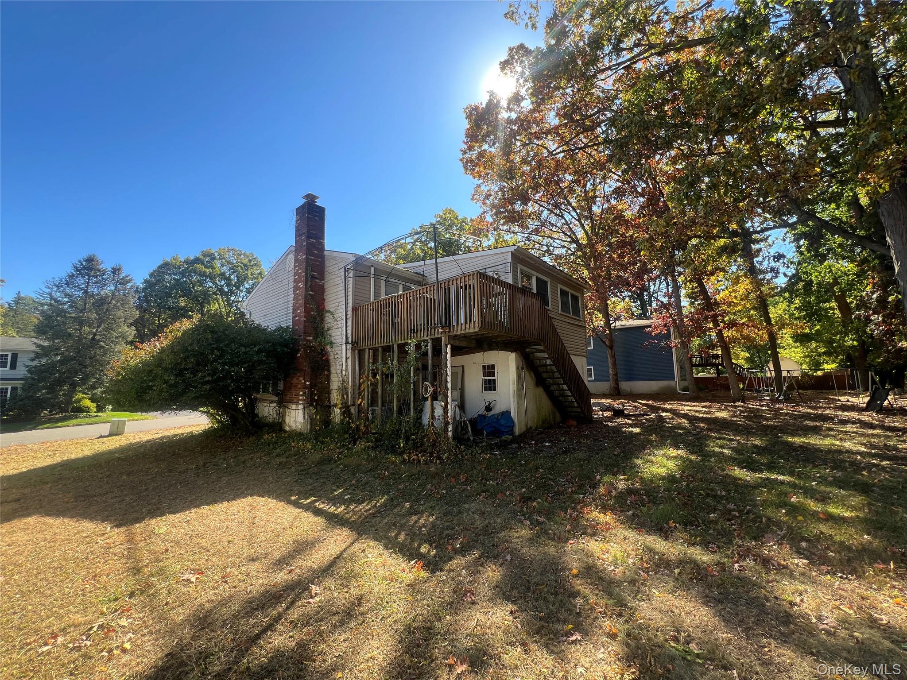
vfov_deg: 89.9
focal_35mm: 13
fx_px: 341
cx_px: 454
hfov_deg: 106.2
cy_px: 340
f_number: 1.8
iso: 32
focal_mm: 1.57
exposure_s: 1/259
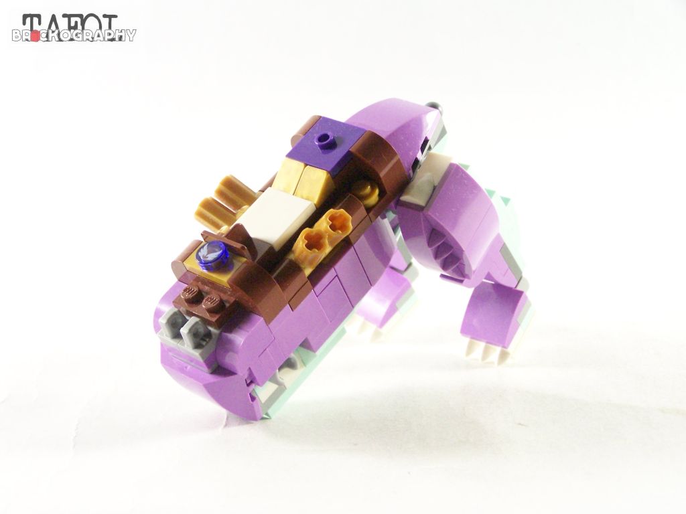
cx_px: 343
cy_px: 257
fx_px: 1486
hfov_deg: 26.0
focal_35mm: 75
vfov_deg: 19.6
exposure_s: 1/60
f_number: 3.2
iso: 400
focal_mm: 12.4
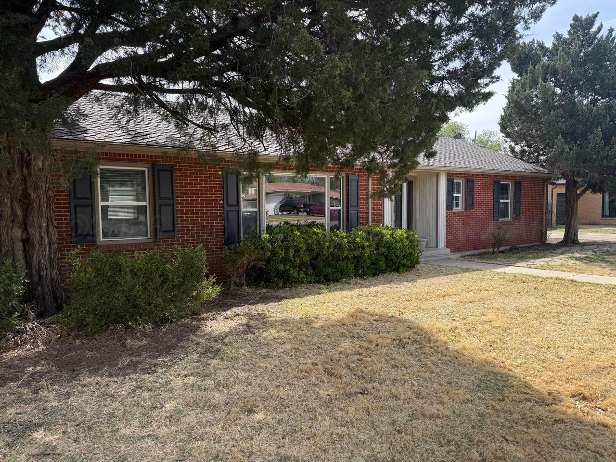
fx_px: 427
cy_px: 231
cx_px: 308
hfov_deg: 71.6
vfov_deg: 56.8
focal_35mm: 24
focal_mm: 6.76
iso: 80
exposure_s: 1/1464
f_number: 1.78
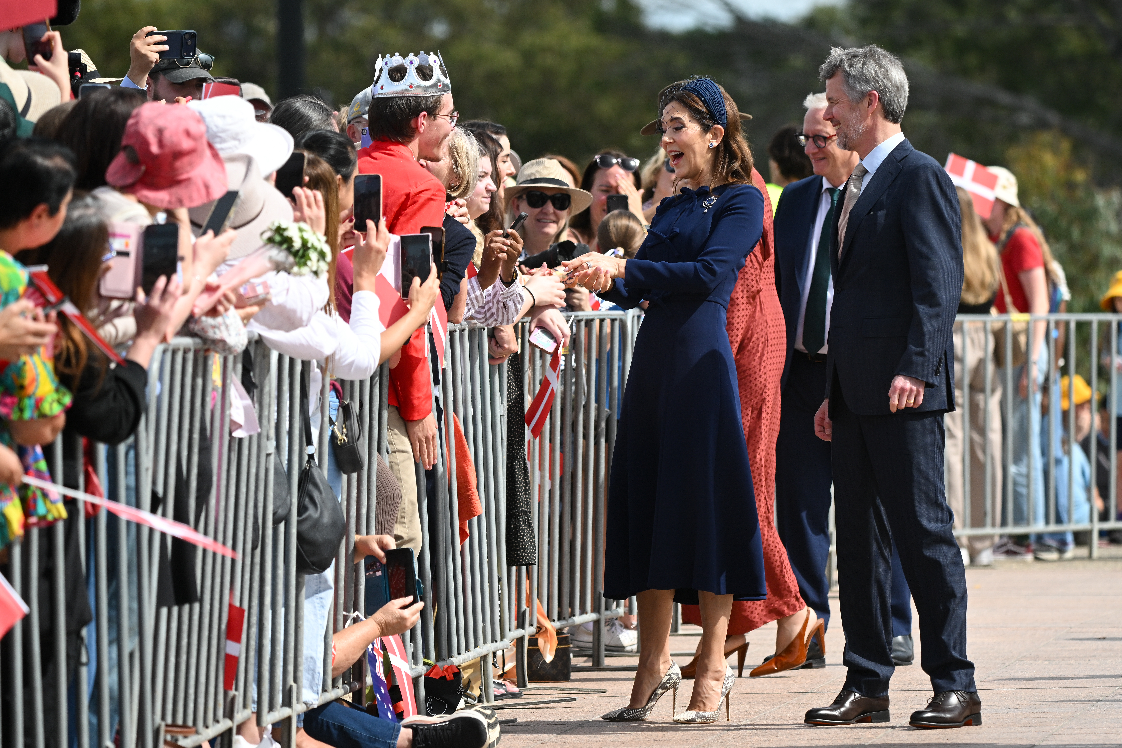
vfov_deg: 4.4
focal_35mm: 310
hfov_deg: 6.6
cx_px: 561
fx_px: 9661
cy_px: 374
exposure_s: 1/1250
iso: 400
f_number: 6.3
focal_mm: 310
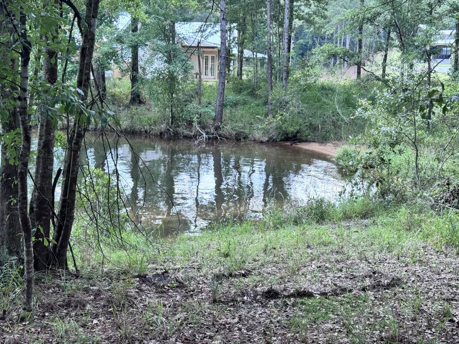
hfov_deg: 39.7
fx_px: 636
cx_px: 230
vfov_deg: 30.3
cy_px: 172
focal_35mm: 48
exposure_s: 1/343
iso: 64
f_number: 1.78
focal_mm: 6.76
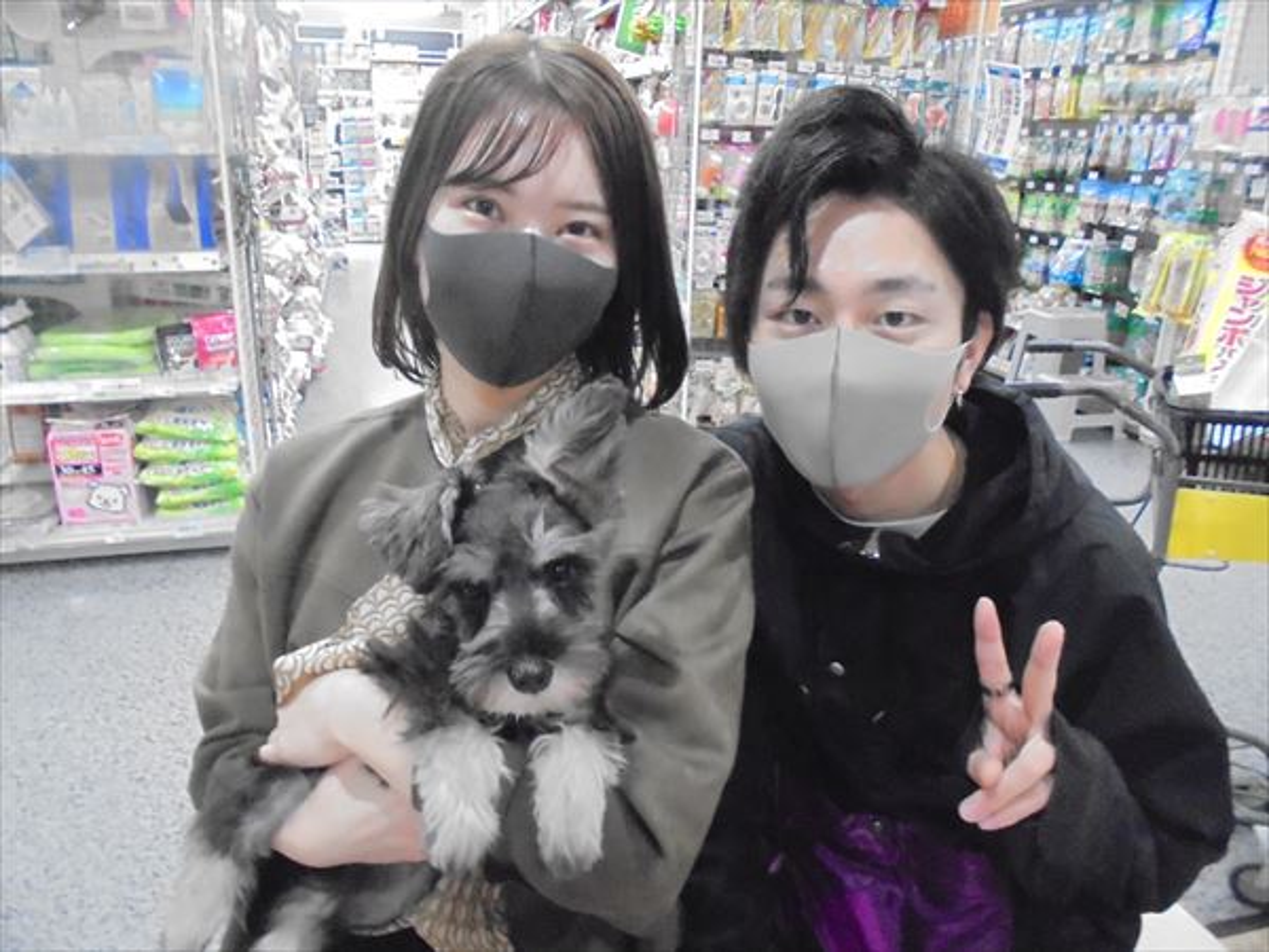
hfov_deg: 67.3
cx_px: 634
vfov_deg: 53.1
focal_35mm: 26
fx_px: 953
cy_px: 476
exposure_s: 1/50
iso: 1600
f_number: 3.5
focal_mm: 4.6
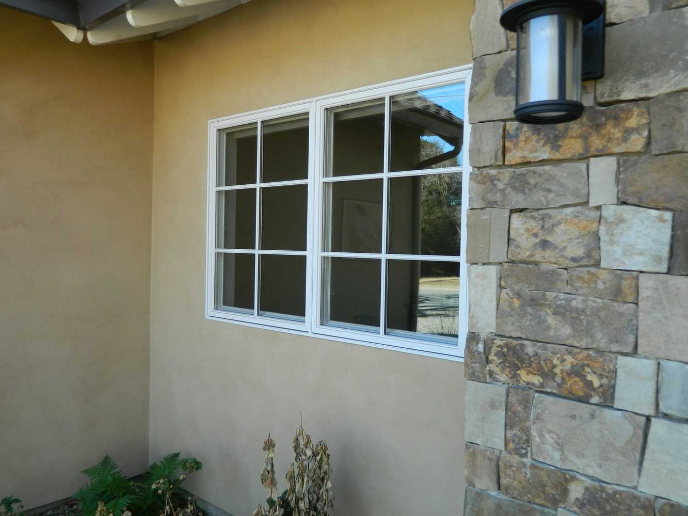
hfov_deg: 63.4
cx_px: 344
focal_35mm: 28
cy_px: 258
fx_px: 557
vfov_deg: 49.8
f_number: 3.2
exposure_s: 1/100
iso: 80
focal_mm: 5.1
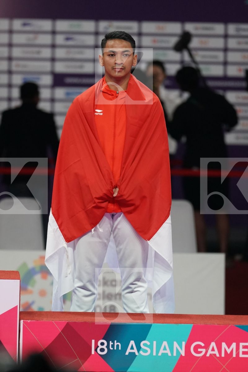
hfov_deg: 3.3
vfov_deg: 4.9
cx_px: 124
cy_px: 186
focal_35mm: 420
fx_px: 4340
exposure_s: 1/500
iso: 3200
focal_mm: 280
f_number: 4
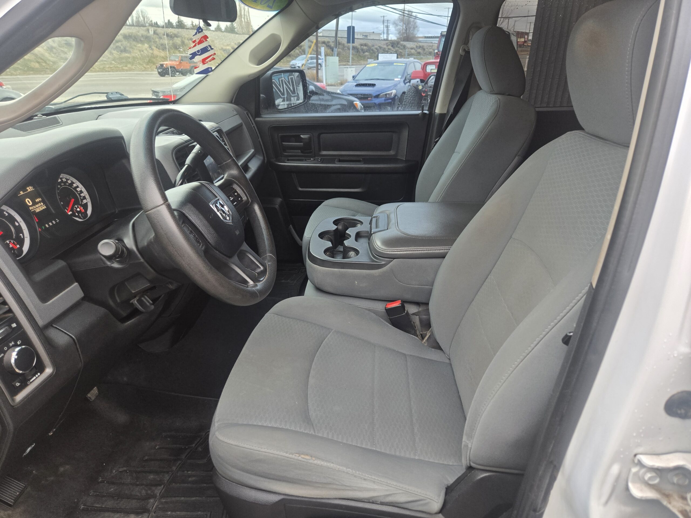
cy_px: 259
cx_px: 346
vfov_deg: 58.9
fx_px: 459
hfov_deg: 73.9
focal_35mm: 23
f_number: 1.8
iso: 100
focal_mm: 5.4
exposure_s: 1/180
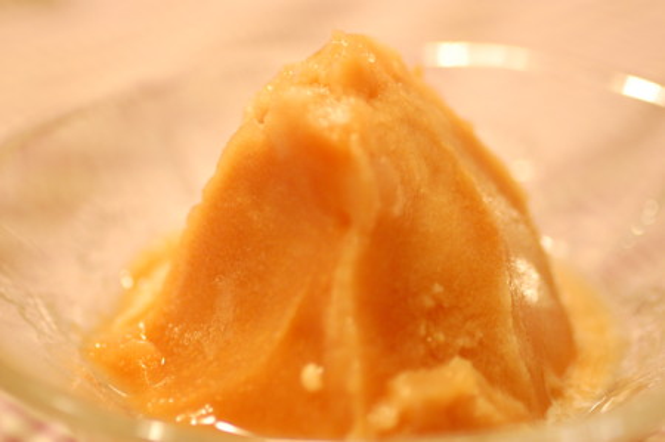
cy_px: 221
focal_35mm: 75
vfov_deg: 18.1
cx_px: 332
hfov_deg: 27.0
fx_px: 1384
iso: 1600
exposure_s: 1/25
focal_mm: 50
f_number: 2.8
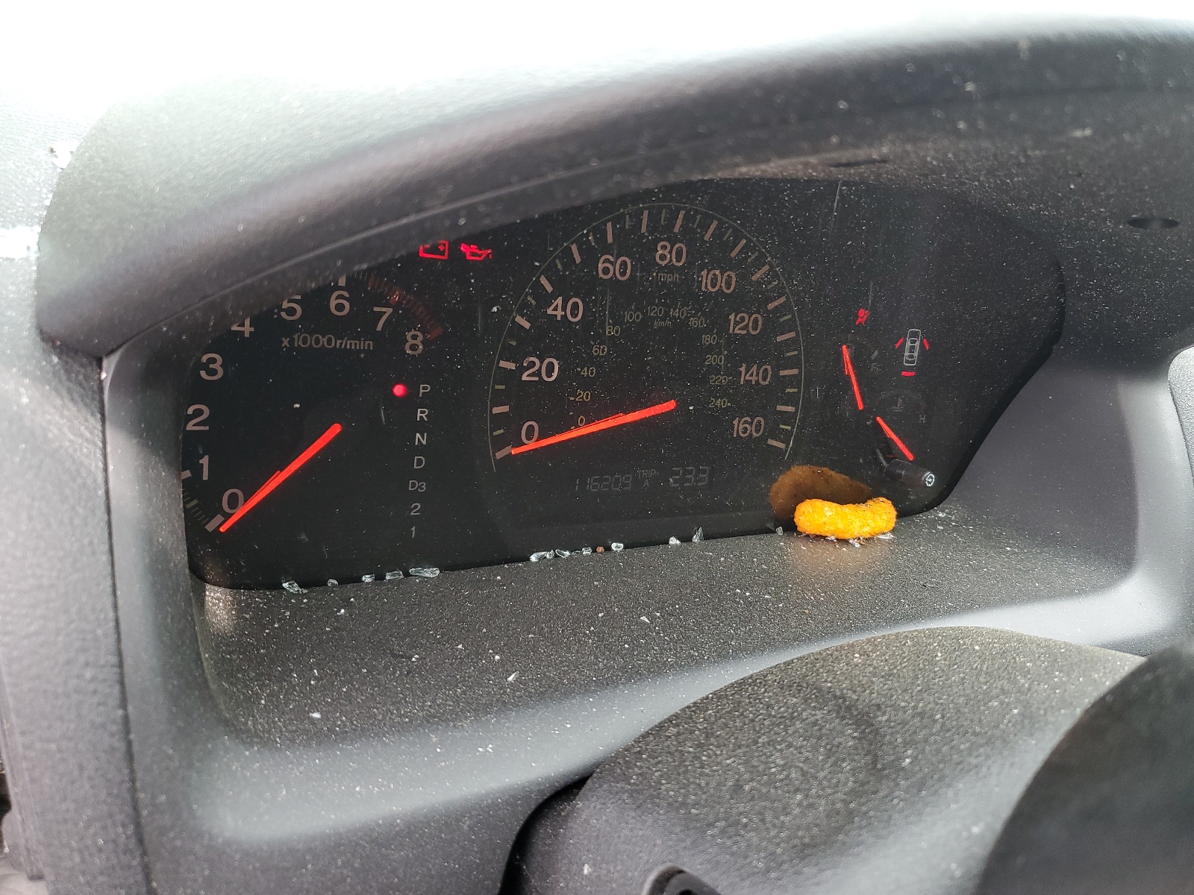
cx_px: 597
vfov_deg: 53.1
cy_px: 448
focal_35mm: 26
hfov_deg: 67.3
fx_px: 897
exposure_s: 1/120
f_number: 1.5
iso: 75
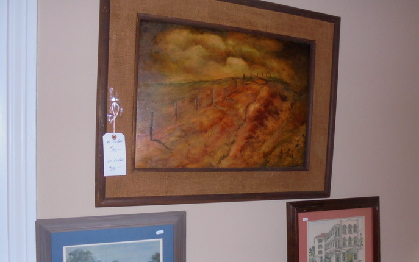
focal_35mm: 31
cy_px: 152
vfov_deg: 40.5
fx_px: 354
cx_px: 226
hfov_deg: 61.1
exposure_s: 1/30
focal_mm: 4.6
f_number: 3.5
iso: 250
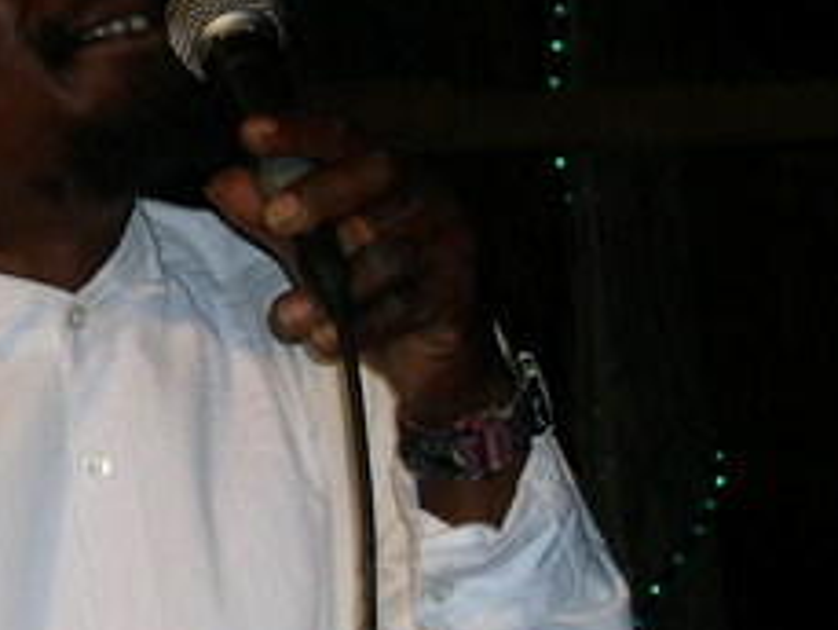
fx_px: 4868
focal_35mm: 201
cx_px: 15
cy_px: 187
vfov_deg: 7.4
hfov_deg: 9.8
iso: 100
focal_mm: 15.3
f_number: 3.8
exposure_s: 1/60
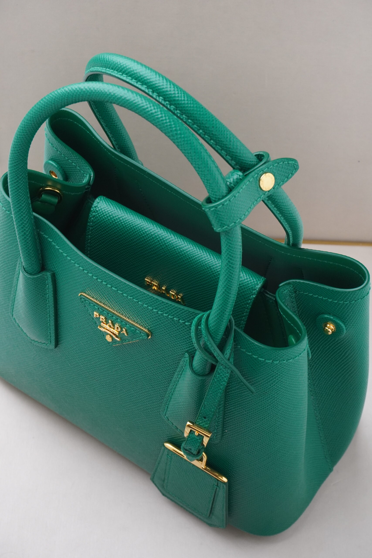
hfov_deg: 22.6
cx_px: 186
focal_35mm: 60
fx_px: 930
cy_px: 279
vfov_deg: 33.4
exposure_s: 1/100
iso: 1000
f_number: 11
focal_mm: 40
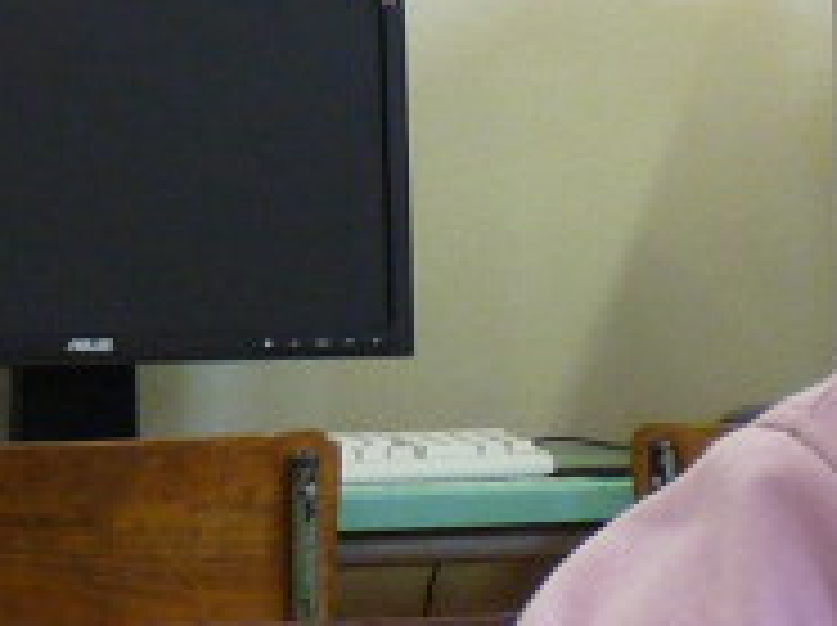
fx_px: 6906
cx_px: 1426
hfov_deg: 6.8
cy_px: 410
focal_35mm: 286
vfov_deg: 5.2
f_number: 3.2
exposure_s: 1/30
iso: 250
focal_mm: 8.2
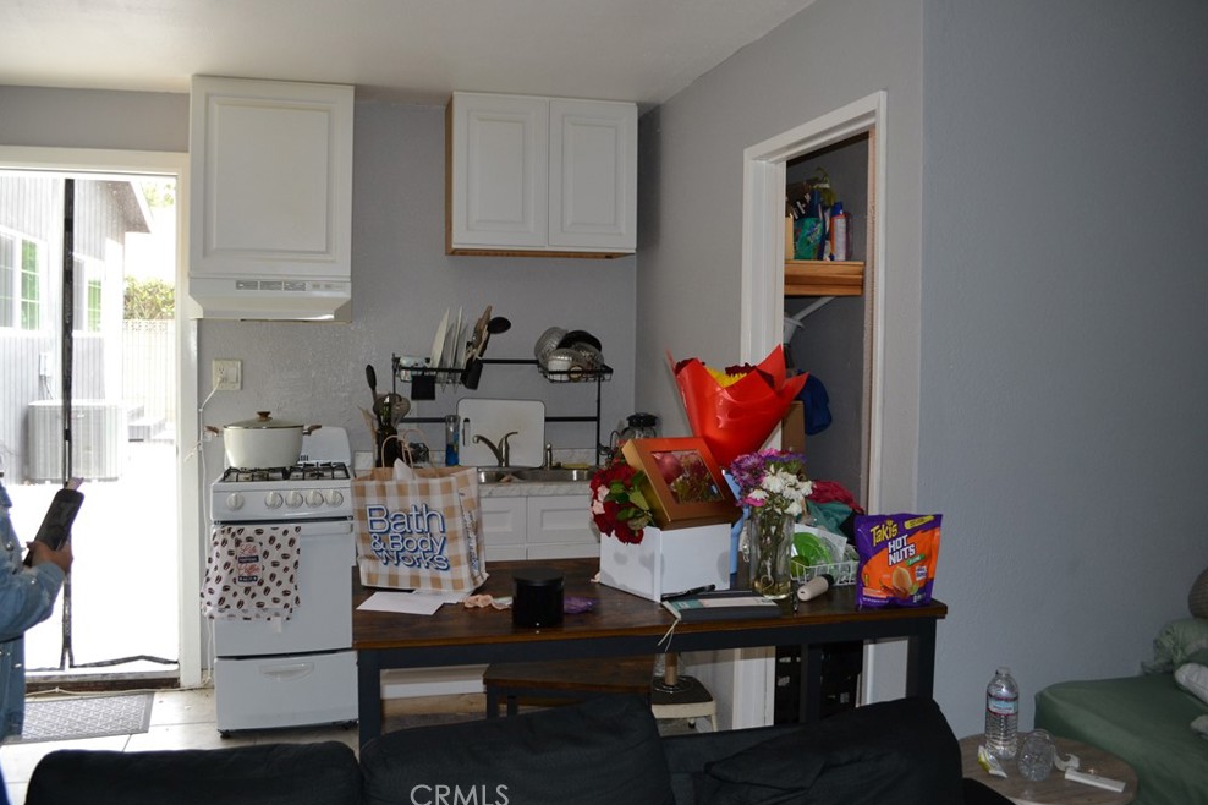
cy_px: 396
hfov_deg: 65.5
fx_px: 939
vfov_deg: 46.4
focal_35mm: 28
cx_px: 586
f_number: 4
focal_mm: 18
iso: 360
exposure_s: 1/125
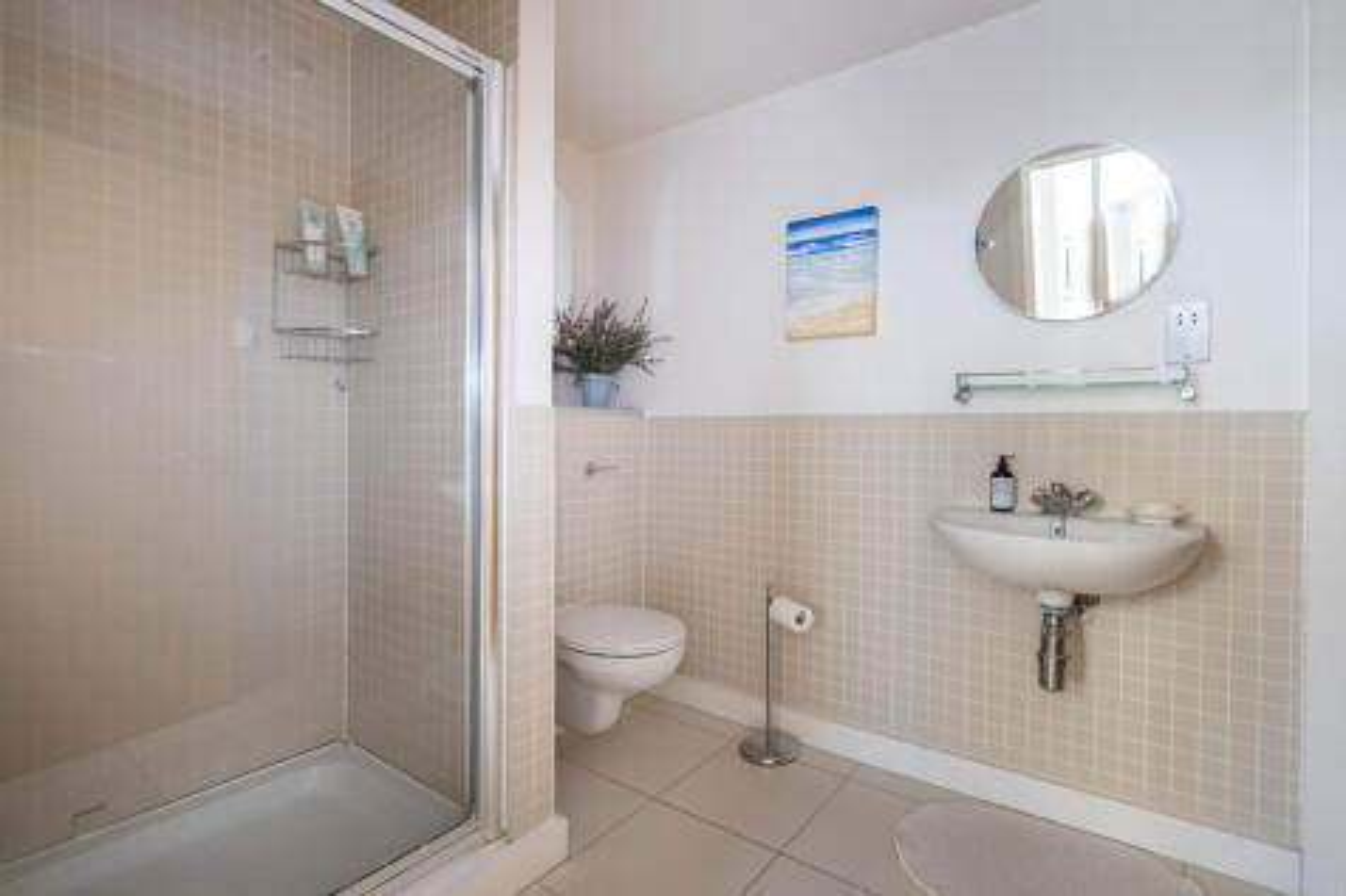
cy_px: 448
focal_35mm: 15
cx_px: 673
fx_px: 561
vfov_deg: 77.3
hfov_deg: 100.4
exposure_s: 1/15
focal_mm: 10
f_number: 7.1
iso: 320
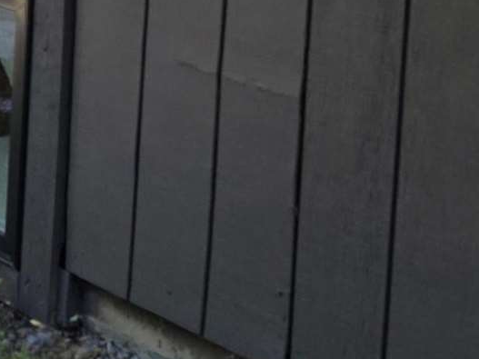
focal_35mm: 134
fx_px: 1854
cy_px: -128
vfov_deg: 10.8
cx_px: -648
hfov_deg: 12.0
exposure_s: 1/1681
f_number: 1.7
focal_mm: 6.3
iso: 80
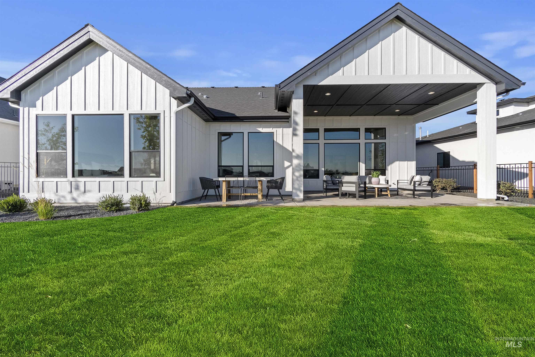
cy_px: 178
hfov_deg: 100.4
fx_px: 223
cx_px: 268
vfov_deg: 77.3
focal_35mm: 15
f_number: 11
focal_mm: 10
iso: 320
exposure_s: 1/125
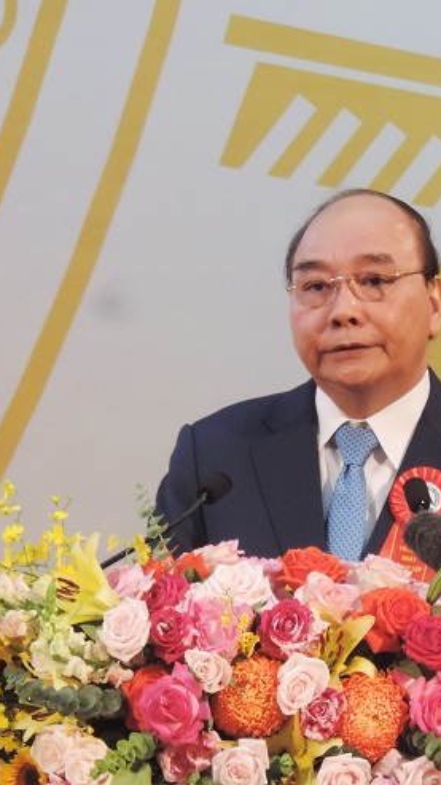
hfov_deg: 1.2
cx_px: 263
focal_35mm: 1021
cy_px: 392
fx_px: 21243
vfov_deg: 2.1
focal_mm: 124.8
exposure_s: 1/100
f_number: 5
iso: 720
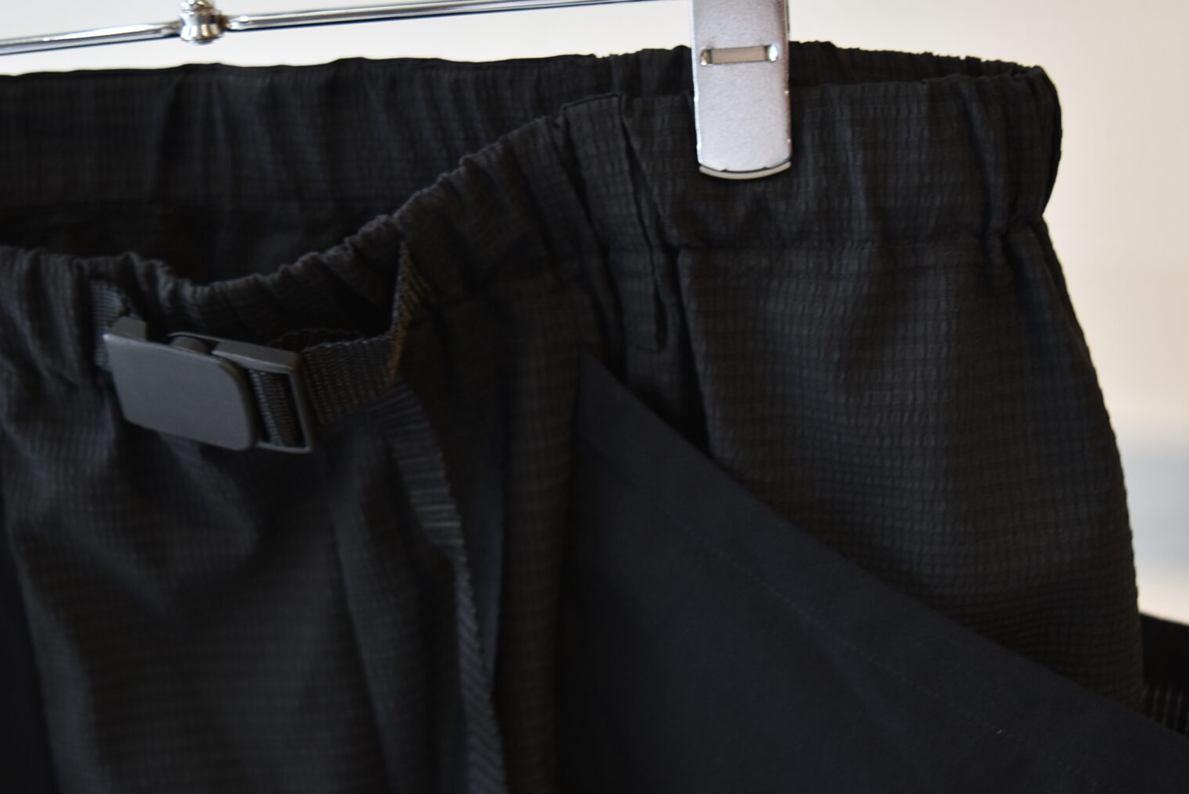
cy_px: 376
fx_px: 1752
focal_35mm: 53
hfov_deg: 37.4
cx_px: 482
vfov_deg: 25.6
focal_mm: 28
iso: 400
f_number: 4.5
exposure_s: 1/15
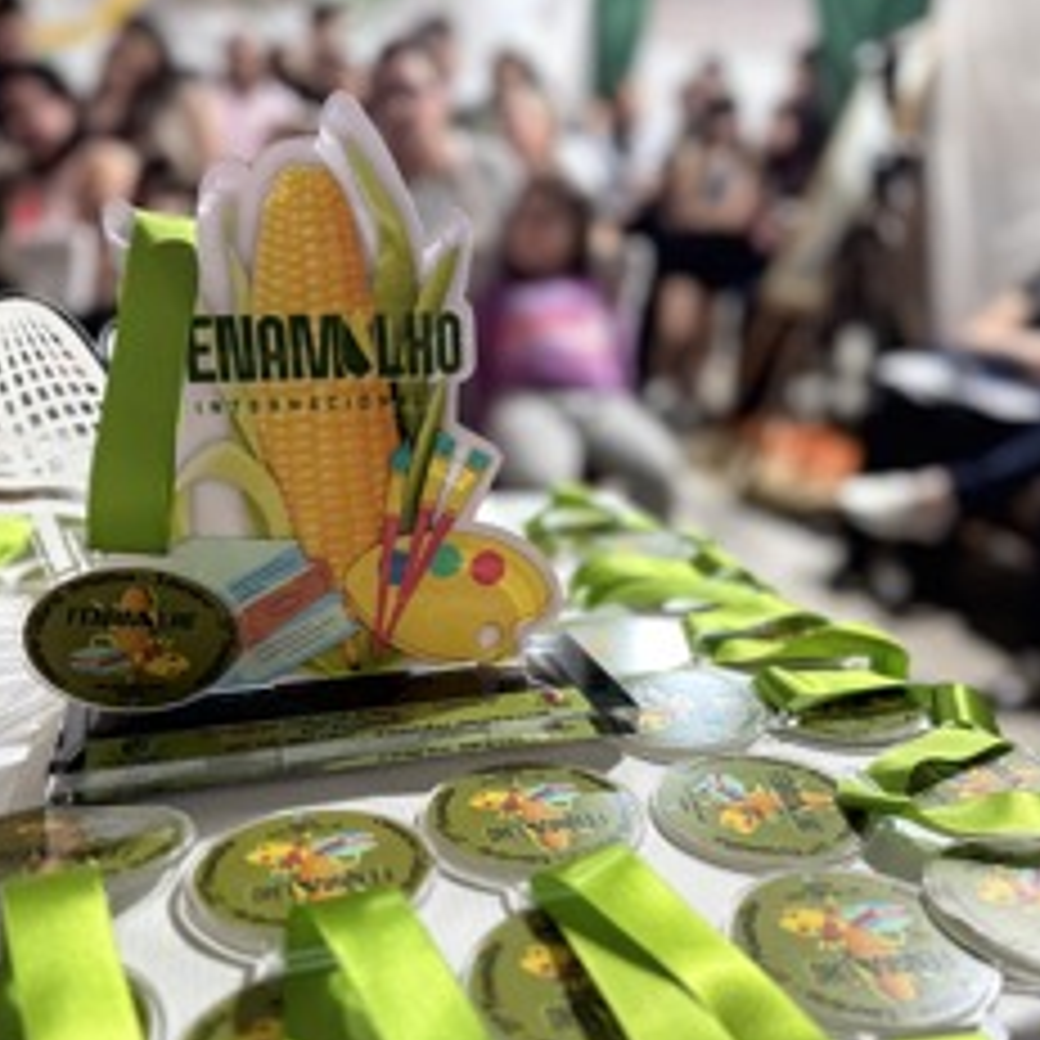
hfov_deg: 51.1
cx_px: 538
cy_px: 581
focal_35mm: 32
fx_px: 1088
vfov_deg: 51.0
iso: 640
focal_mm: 6.76
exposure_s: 1/60
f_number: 1.78
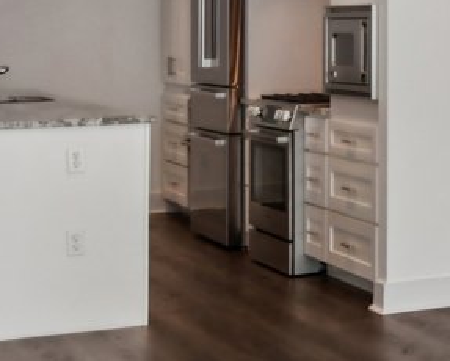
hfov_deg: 15.1
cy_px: 84
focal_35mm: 107
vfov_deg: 14.3
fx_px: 1426
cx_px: 853
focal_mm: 16
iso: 400
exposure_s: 1/125
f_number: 8
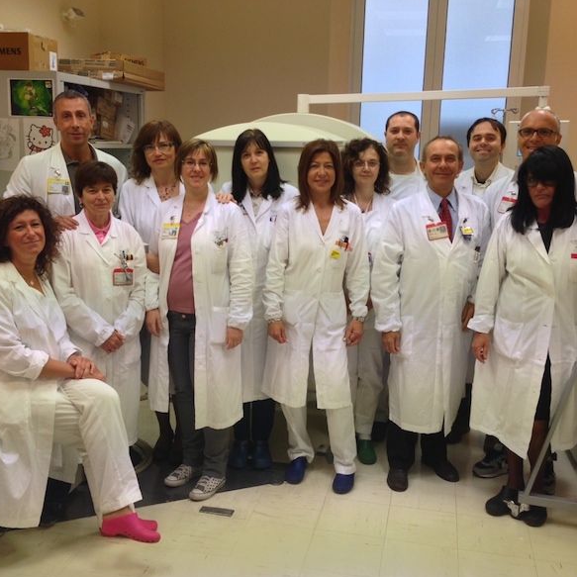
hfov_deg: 41.9
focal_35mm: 40
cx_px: 277
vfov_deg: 41.9
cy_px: 294
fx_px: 754
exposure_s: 1/60
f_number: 2.4
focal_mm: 4.13
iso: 80
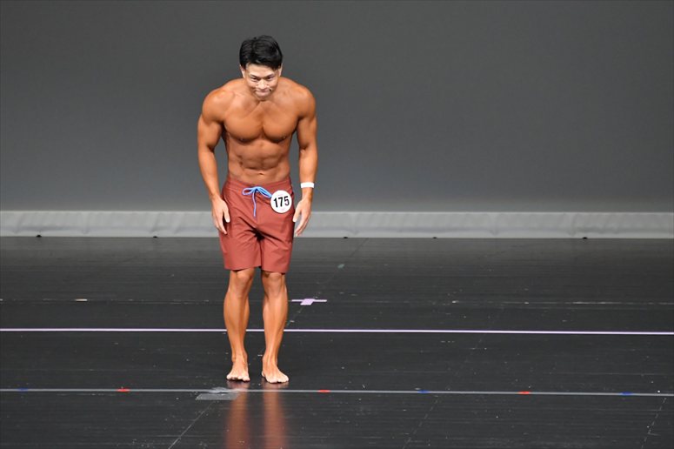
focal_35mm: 375
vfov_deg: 3.7
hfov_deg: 5.5
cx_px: 337
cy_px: 224
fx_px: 7017
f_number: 5.6
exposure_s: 1/400
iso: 5000
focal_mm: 250
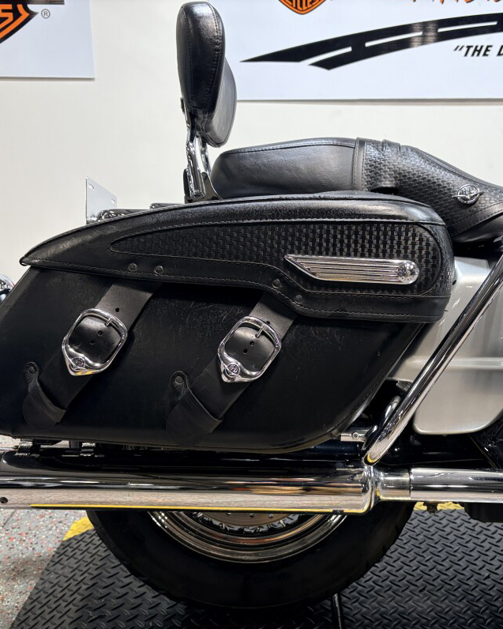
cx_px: 305
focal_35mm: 34
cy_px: 314
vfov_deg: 52.8
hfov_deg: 43.1
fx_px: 633
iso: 80
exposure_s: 1/120
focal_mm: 5.96
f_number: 1.6
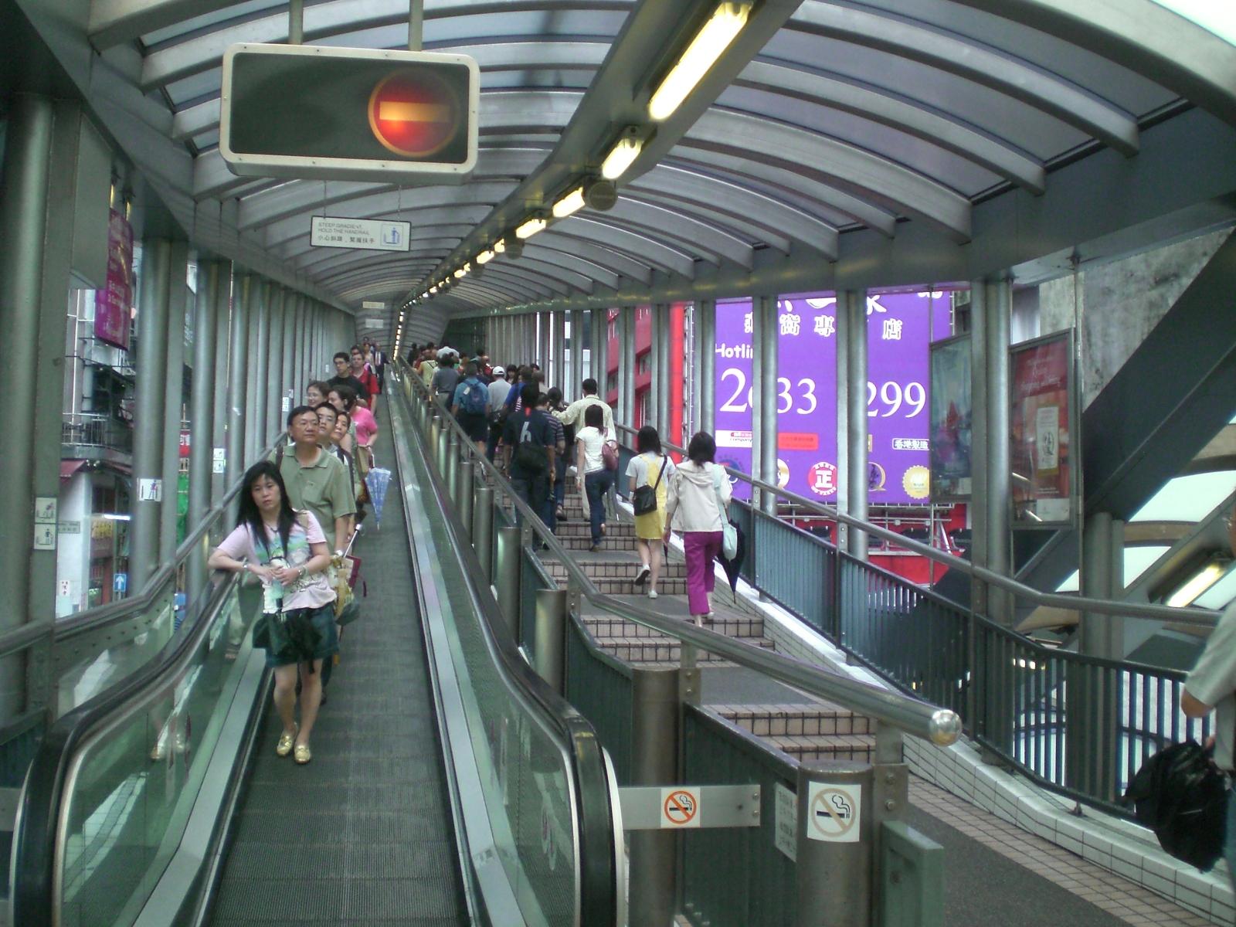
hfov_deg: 49.0
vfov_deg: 37.7
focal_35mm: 38
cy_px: 464
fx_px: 1357
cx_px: 618
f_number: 3.1
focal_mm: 6.3
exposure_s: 1/50
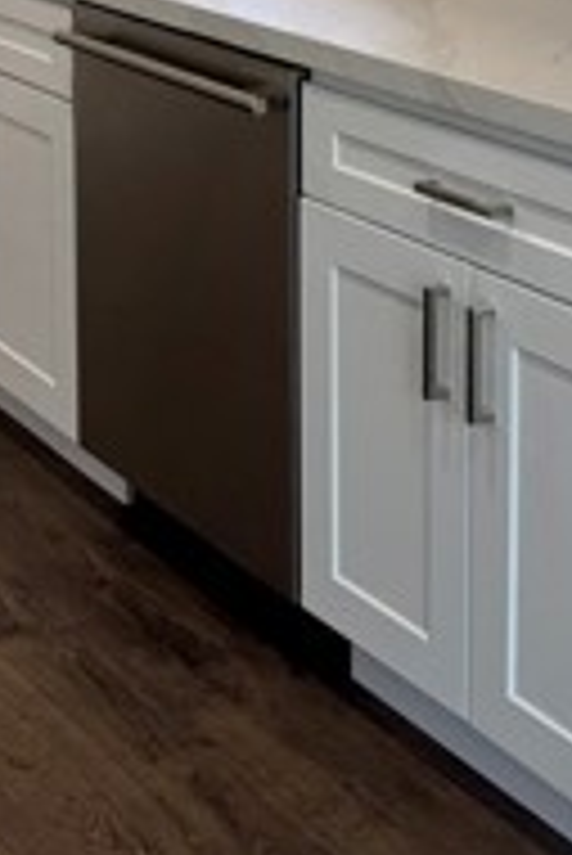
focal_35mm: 84
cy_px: -104
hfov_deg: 15.8
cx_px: -59
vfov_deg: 22.7
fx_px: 1998
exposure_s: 1/170
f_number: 1.78
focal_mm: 6.76
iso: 100
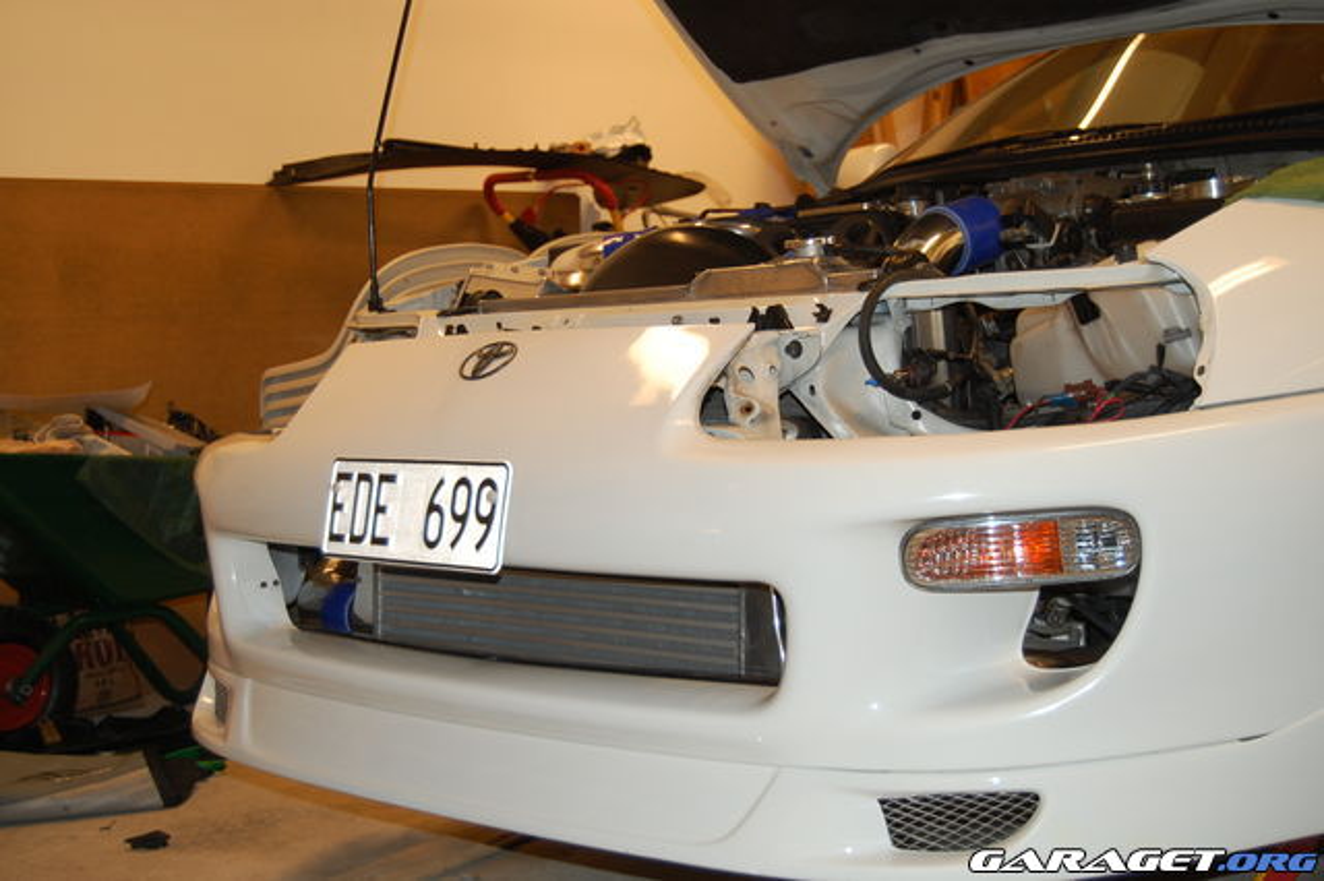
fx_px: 1764
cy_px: 440
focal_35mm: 48
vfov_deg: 28.0
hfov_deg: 41.1
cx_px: 662
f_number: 4.5
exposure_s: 1/60
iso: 400
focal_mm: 32
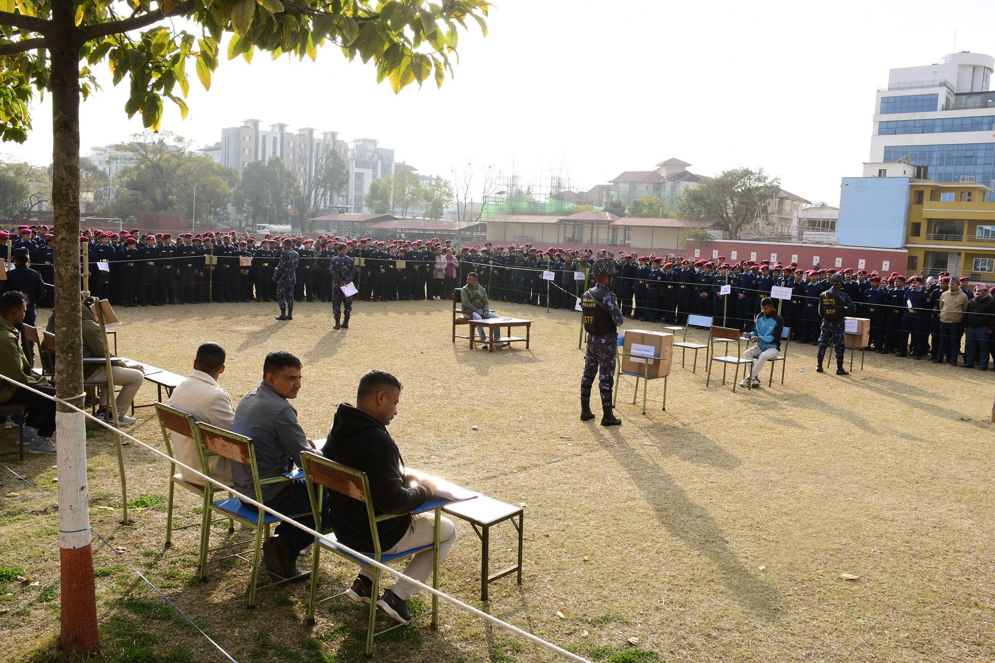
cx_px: 498
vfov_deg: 47.9
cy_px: 332
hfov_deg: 67.4
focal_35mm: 27
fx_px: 746
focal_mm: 18
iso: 320
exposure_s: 1/160
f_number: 10
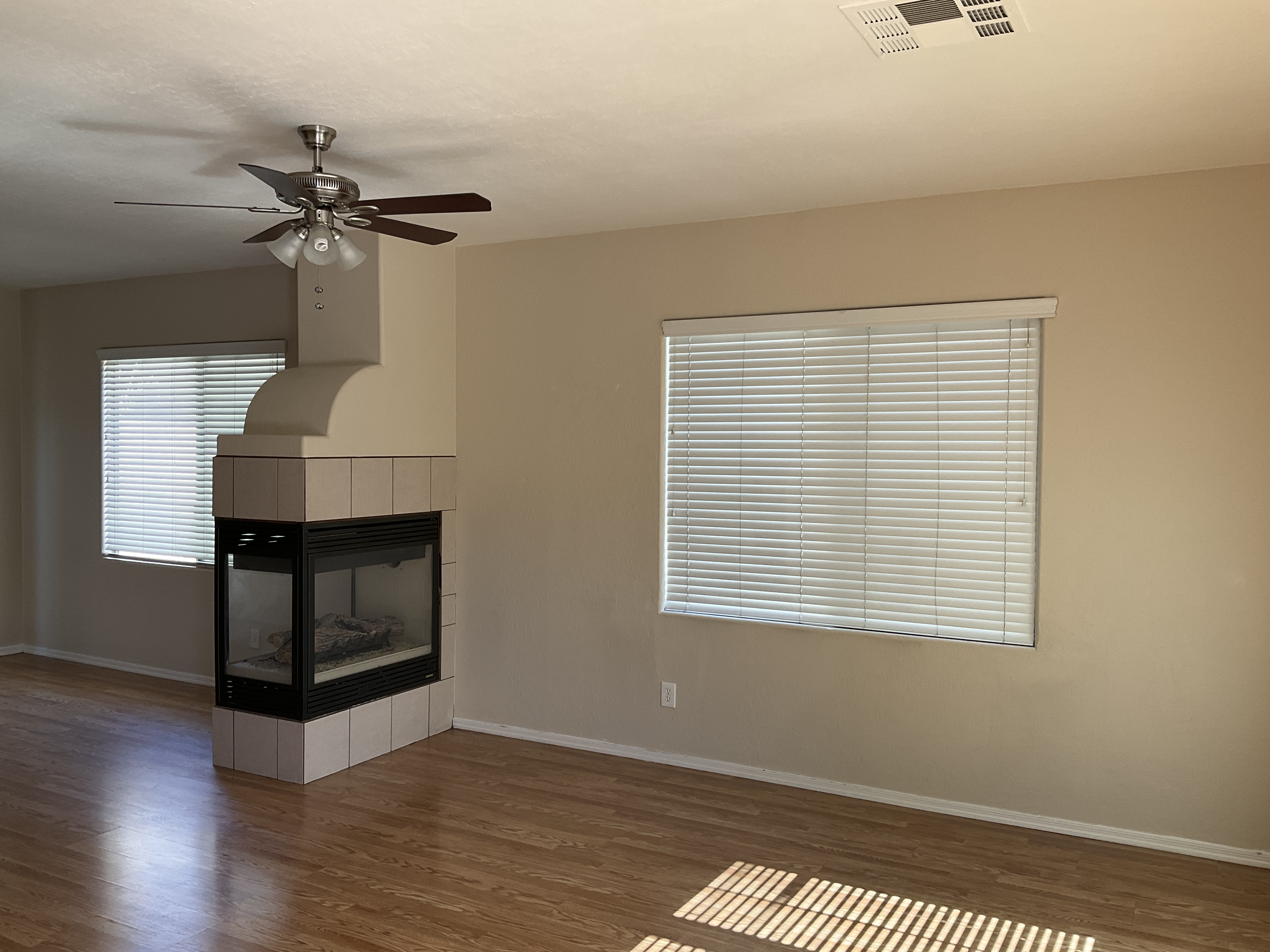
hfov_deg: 61.7
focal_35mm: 29
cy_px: 476
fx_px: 1064
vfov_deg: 48.2
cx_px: 635
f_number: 1.8
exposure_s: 1/122
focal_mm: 3
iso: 50
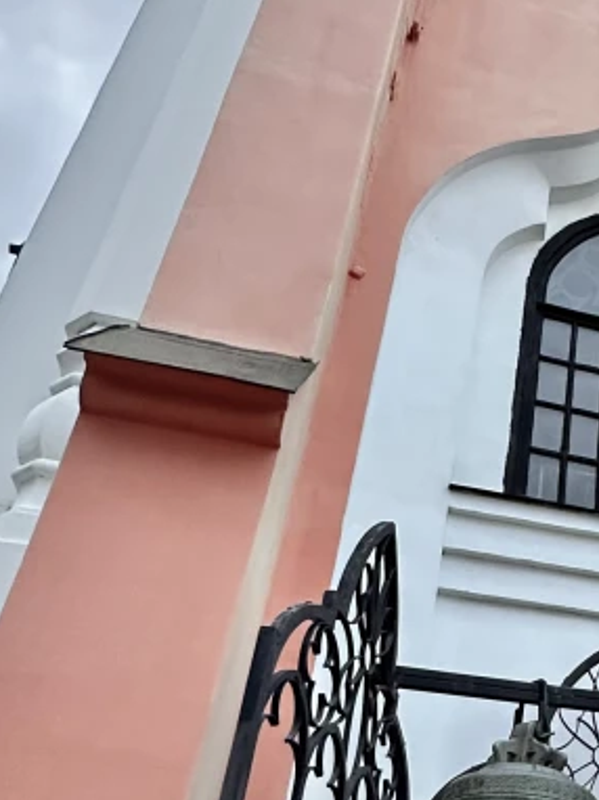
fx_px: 1016
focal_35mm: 44
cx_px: 720
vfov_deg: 41.8
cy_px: 595
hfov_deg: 28.5
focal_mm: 2.22
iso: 320
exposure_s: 1/99
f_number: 2.2
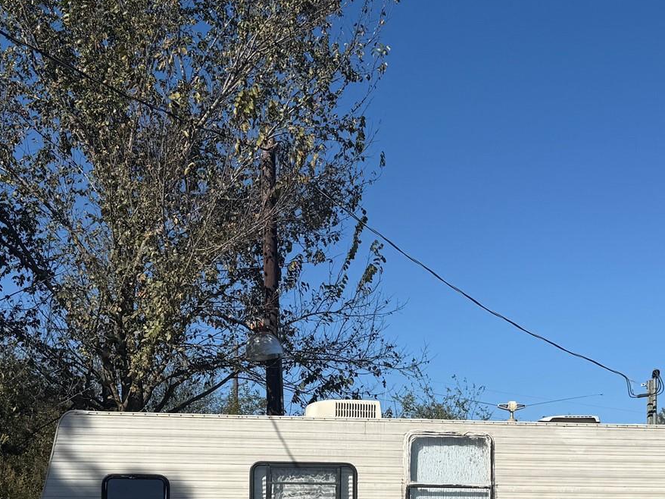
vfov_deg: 24.6
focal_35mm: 56
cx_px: 459
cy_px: 529
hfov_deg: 34.0
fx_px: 1076
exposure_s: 1/7353
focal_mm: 6.76
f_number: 1.78
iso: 80
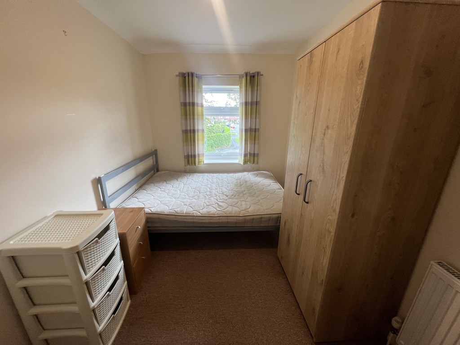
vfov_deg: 89.9
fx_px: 173
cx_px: 230
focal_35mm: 13
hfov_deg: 106.2
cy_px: 172
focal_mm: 1.57
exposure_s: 1/100
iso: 125
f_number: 1.8
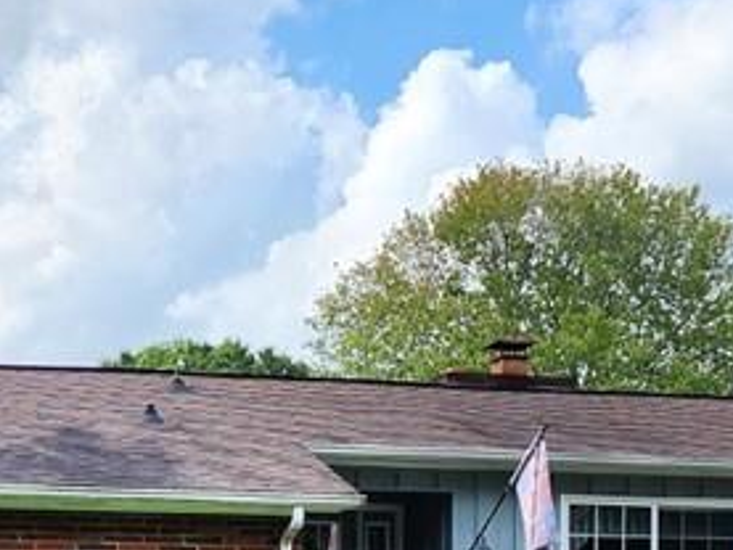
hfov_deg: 23.0
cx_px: 291
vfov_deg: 16.8
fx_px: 1801
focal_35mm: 85
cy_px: 621
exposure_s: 1/818
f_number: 1.8
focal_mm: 6.4
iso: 12
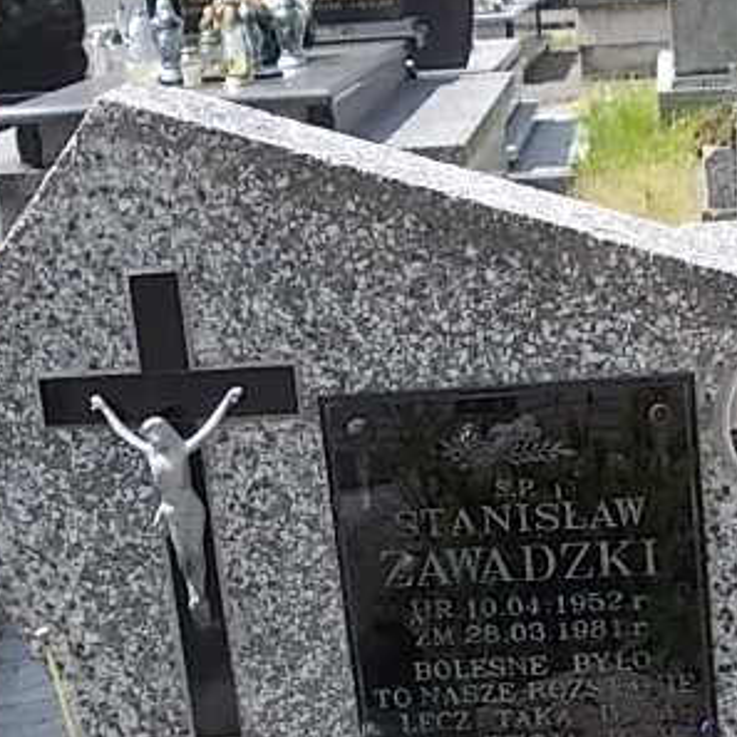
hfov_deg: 21.0
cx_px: 558
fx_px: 1975
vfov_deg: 21.0
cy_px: 506
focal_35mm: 82
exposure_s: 1/400
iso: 80
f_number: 3.3
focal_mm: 6.1
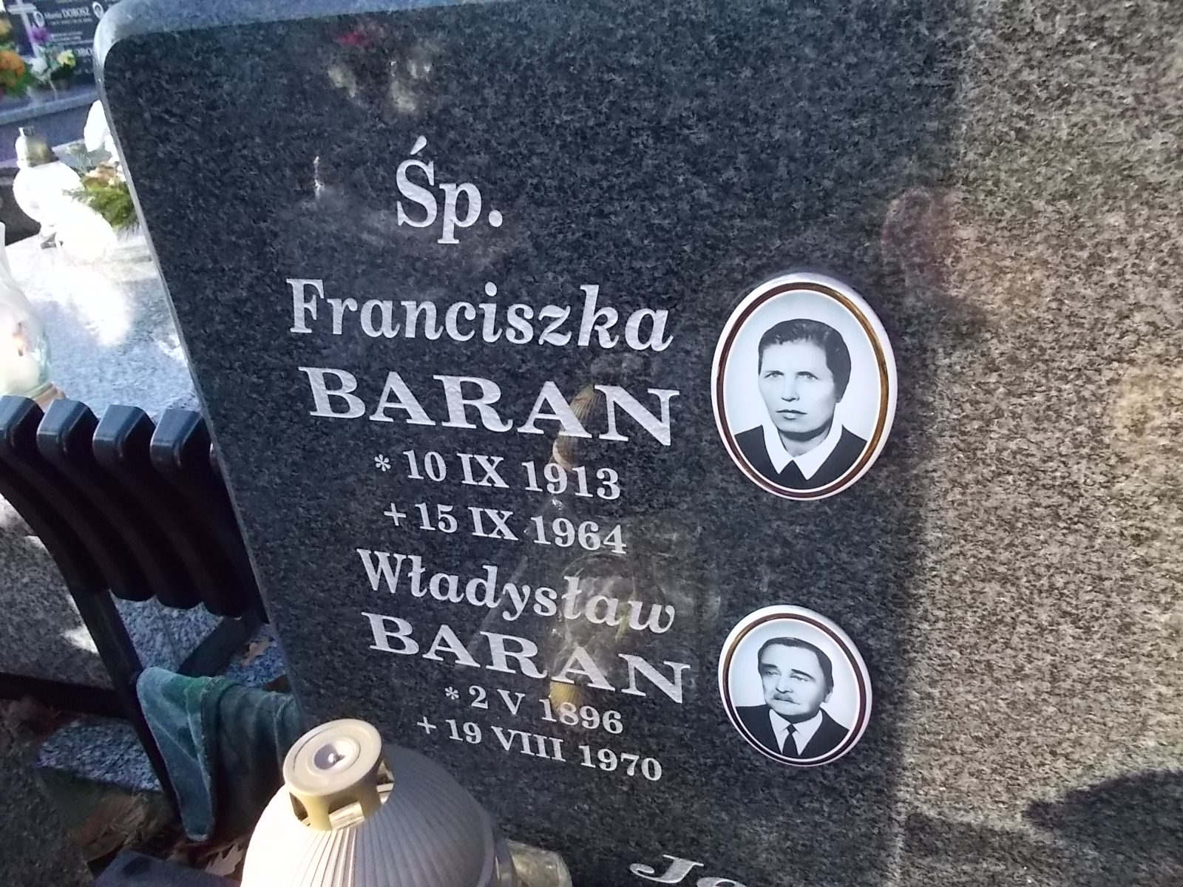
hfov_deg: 67.3
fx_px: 889
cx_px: 592
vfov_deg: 53.1
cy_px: 444
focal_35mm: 26
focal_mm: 4.6
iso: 400
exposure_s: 1/400
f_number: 3.2
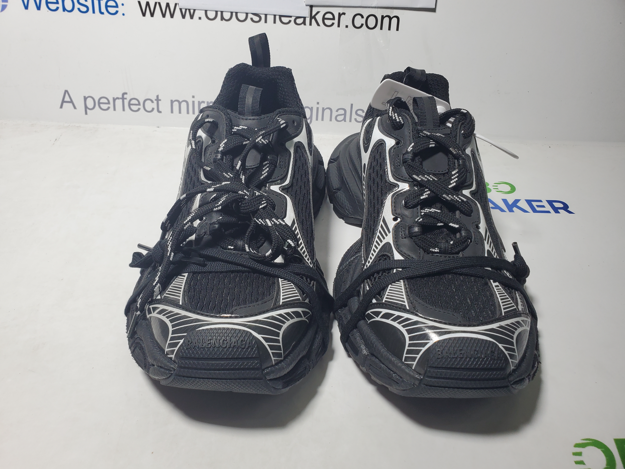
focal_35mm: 26
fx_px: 469
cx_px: 312
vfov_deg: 53.1
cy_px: 234
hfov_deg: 67.3
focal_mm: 4.3
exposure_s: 1/159
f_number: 2.4
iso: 50
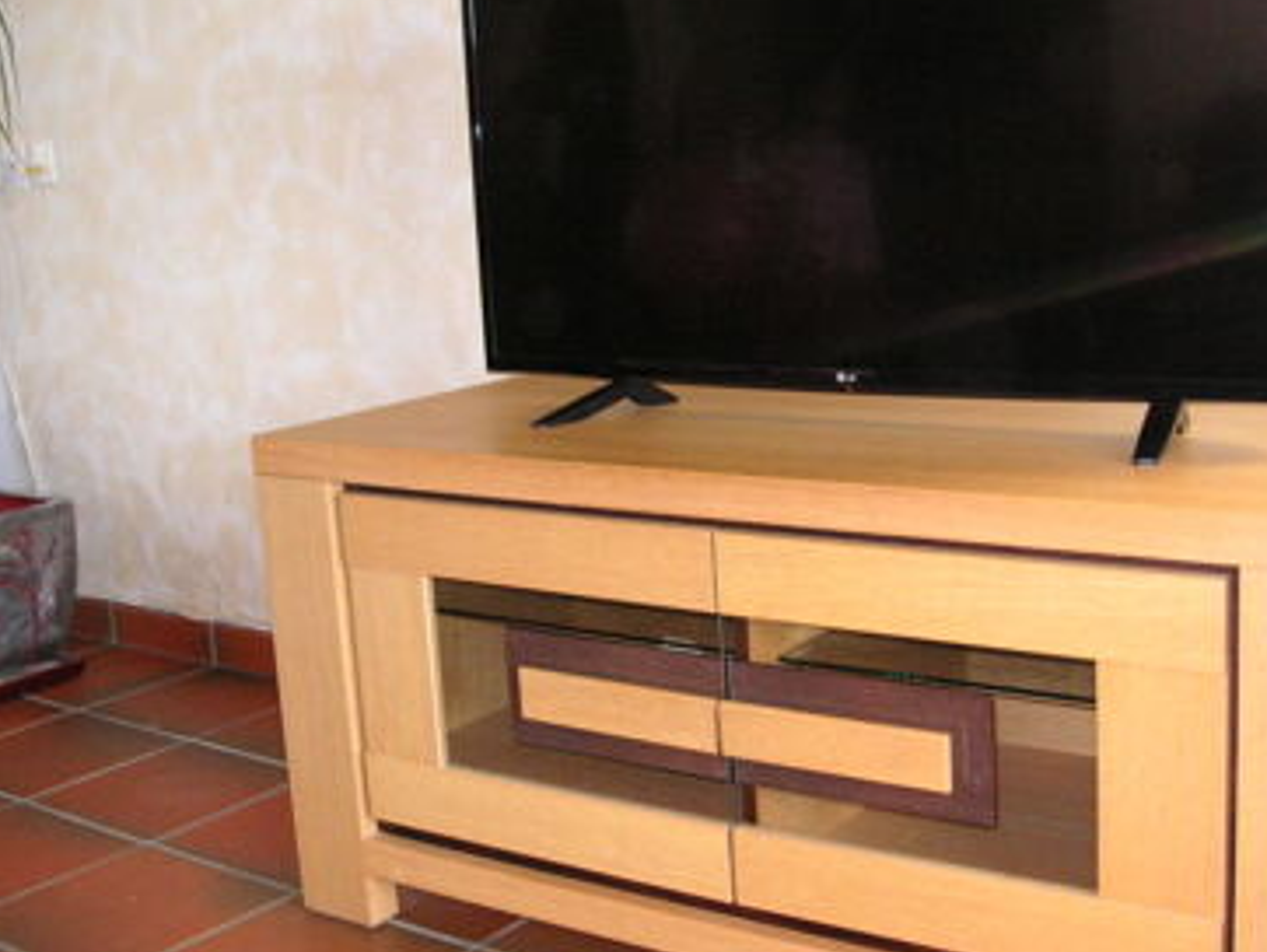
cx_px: 724
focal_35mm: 49
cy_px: 490
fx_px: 1795
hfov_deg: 38.8
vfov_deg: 29.7
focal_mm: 6.1
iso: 160
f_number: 2.8
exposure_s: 1/45
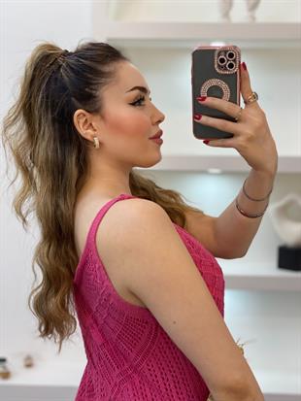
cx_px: 150
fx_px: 603
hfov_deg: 28.0
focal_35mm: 52
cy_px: 200
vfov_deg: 36.8
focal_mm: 6
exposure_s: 1/100
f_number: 2
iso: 80
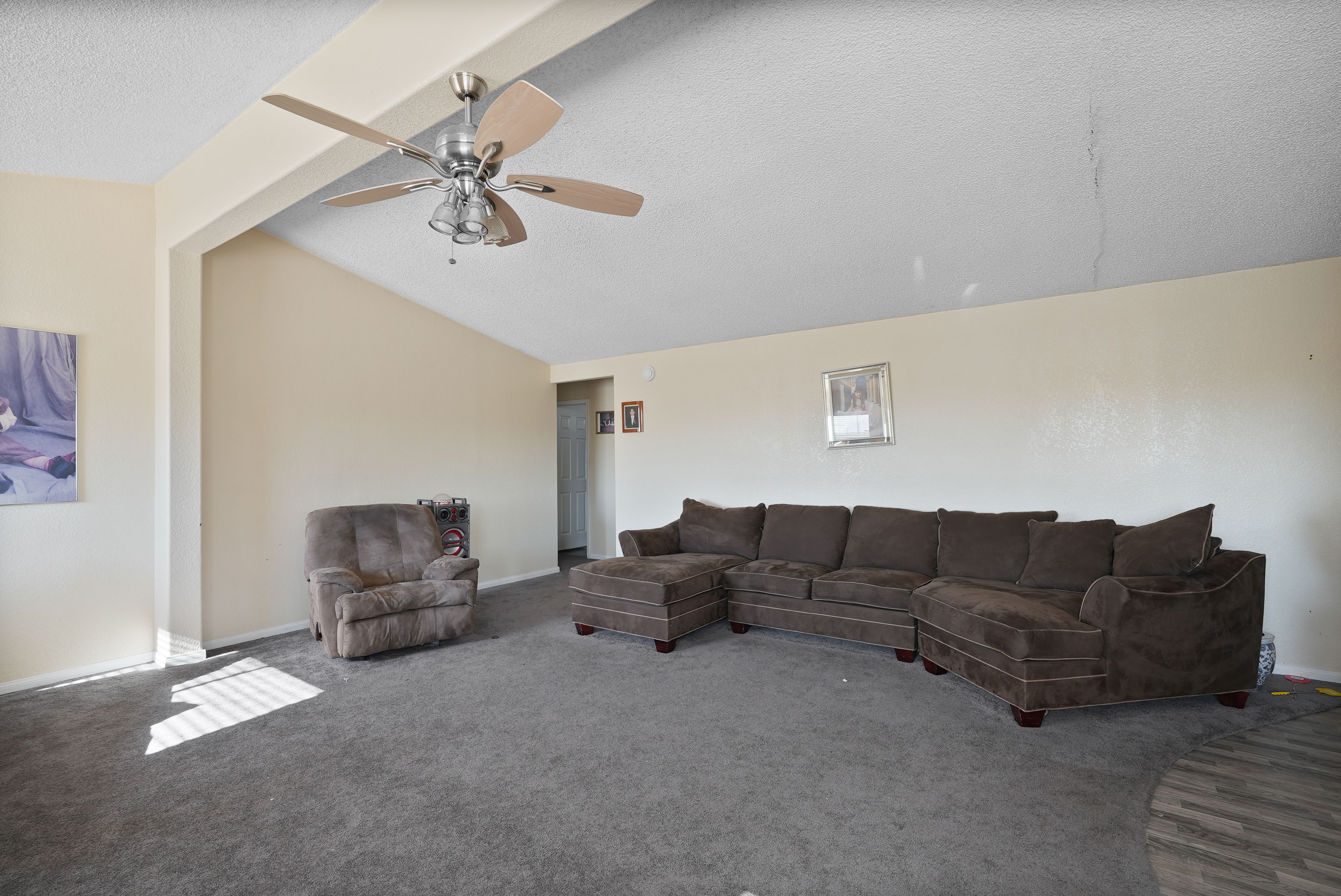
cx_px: 670
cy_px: 448
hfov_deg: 96.7
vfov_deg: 73.8
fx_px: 596
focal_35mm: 16
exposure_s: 1/15
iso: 100
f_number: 4
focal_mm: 16
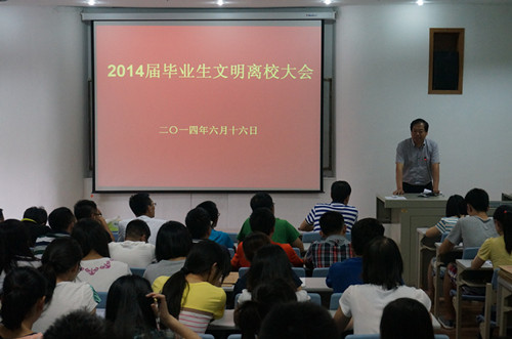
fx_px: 873
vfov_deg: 22.0
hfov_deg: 32.7
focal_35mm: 62
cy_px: 170
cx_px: 256
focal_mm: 41
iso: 2500
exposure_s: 1/160
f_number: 5.6
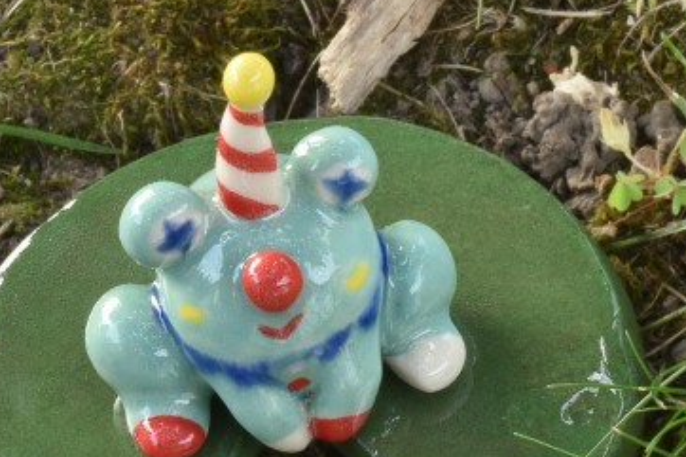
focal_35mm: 191
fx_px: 3638
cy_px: 355
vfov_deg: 7.2
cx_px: 286
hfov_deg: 10.8
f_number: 36
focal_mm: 48
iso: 250
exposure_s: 1/1.3
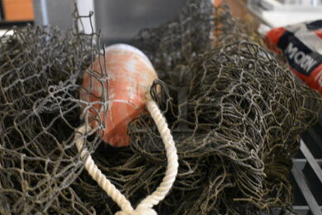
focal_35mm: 42
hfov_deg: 46.2
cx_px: 134
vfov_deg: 31.9
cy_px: 108
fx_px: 376
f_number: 3.5
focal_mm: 18
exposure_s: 1/125
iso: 4500
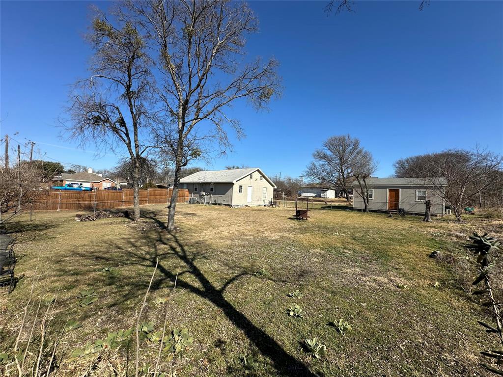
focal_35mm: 14
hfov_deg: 102.1
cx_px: 252
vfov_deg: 85.7
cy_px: 188
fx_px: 203
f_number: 2.2
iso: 50
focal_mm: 2.22
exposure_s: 1/2174
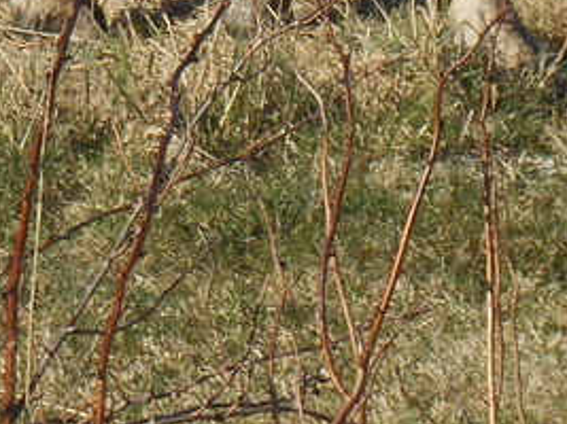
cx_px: 265
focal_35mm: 799
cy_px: -271
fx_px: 13082
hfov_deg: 2.5
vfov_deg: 1.9
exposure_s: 1/400
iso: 100
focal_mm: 32.9
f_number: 6.4
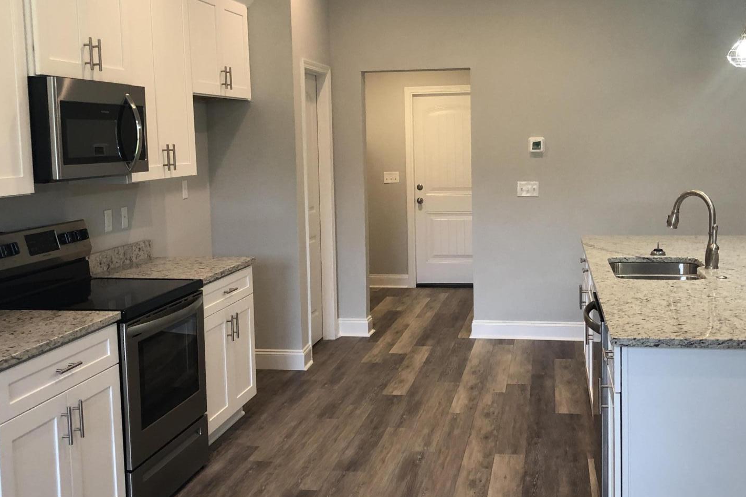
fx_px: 849
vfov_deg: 32.6
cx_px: 430
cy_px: 234
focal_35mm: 41
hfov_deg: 47.3
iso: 40
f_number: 1.8
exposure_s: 1/30
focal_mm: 3.99
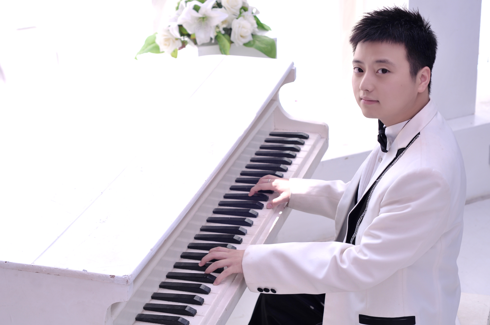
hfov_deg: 27.0
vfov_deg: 18.1
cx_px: 245
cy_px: 162
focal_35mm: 75
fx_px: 1020
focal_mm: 50
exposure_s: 1/125
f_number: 5
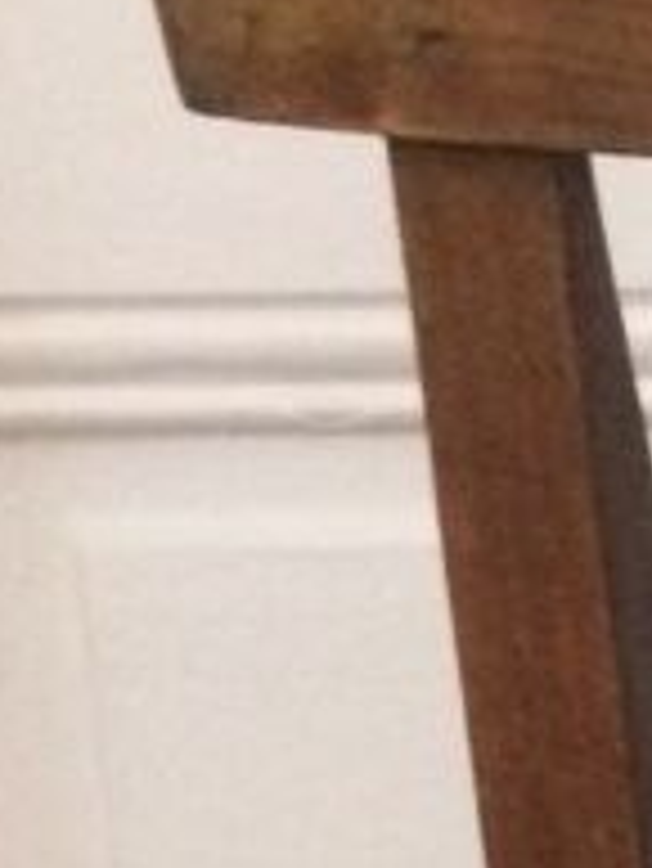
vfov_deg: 9.5
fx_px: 4816
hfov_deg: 7.4
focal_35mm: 192
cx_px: 1407
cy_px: 1821
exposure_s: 1/17
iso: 320
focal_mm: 4.15
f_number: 2.2
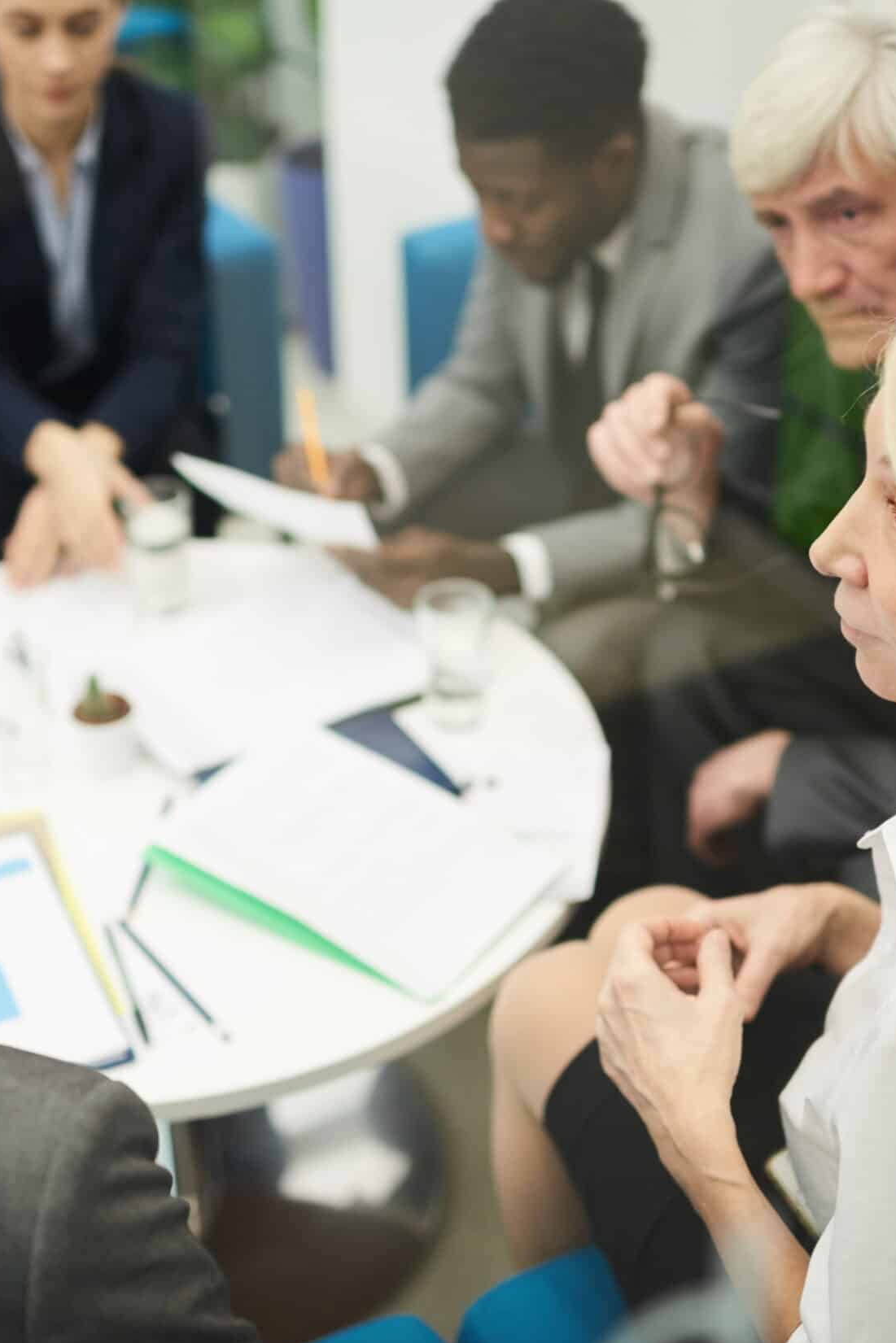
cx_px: 336
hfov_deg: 25.4
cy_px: 678
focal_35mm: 53
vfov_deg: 37.5
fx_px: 1978
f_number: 1.8
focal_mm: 35
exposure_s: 1/125
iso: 500
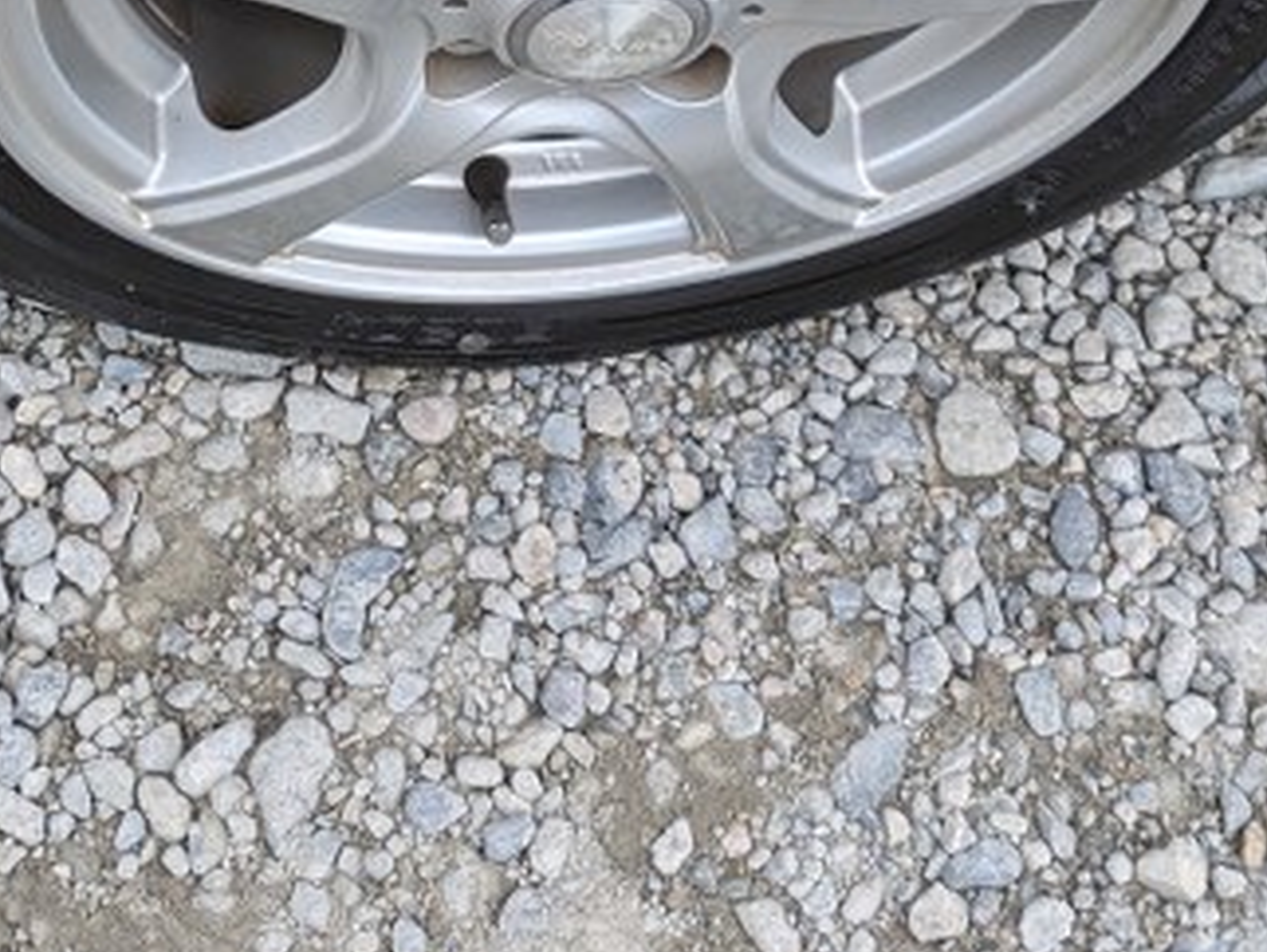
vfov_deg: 22.1
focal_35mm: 62
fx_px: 2271
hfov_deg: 31.2
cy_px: -146
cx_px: 580
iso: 47
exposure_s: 1/120
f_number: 1.89
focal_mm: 5.43
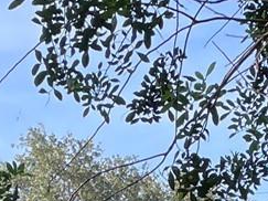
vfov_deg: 8.1
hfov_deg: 11.6
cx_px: 132
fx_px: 1323
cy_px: 462
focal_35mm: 171
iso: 32
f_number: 1.6
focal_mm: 4.2
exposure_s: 1/647
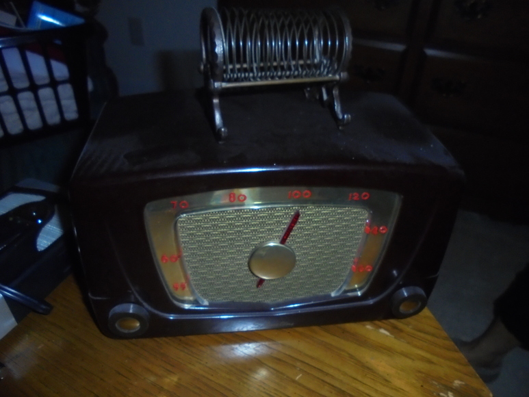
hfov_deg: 67.3
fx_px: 397
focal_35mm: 26
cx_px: 264
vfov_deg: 53.1
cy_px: 198
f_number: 11.5
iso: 400
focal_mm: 4.6
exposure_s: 1/30
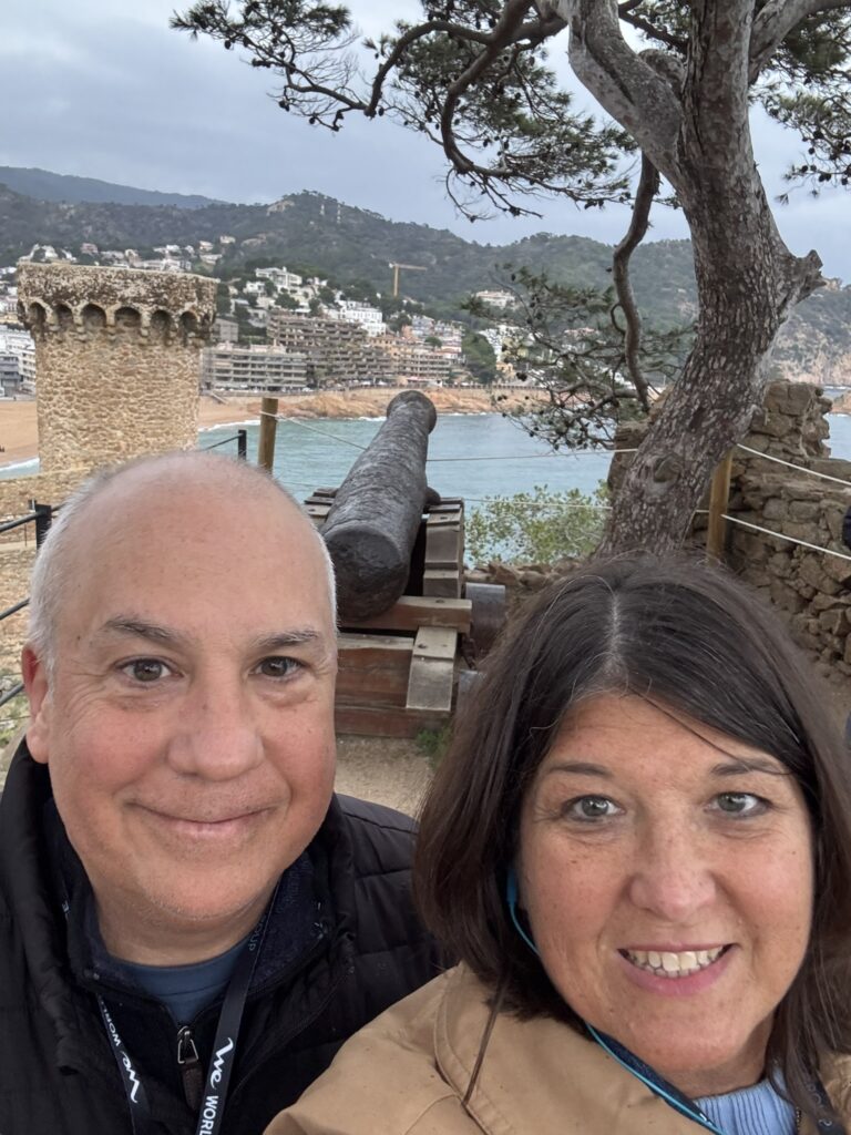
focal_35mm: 30
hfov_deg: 46.8
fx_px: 983
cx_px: 426
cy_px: 568
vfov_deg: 60.0
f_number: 1.9
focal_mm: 2.69
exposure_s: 1/60
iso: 200
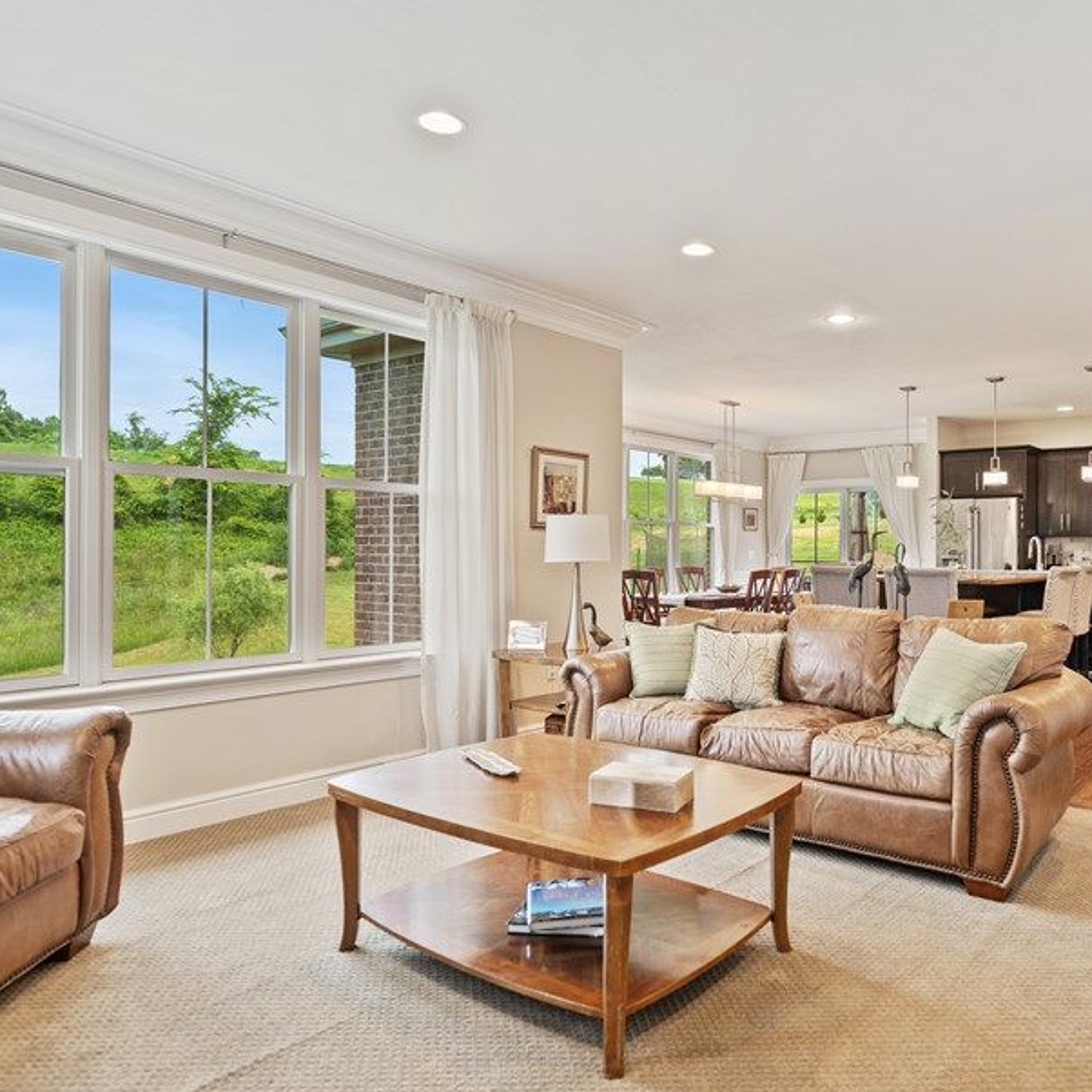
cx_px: 707
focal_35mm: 23
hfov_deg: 65.9
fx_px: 821
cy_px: 579
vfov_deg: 67.2
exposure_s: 1/30
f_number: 2.8
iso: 400
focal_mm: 15
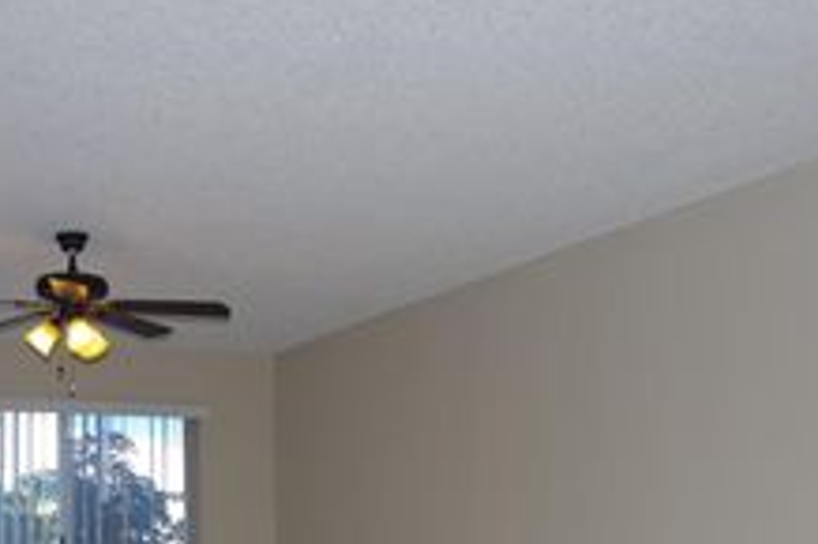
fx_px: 1408
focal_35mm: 62
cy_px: 546
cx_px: 353
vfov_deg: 21.1
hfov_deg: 32.4
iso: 100
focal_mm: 18
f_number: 3.5
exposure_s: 1/50
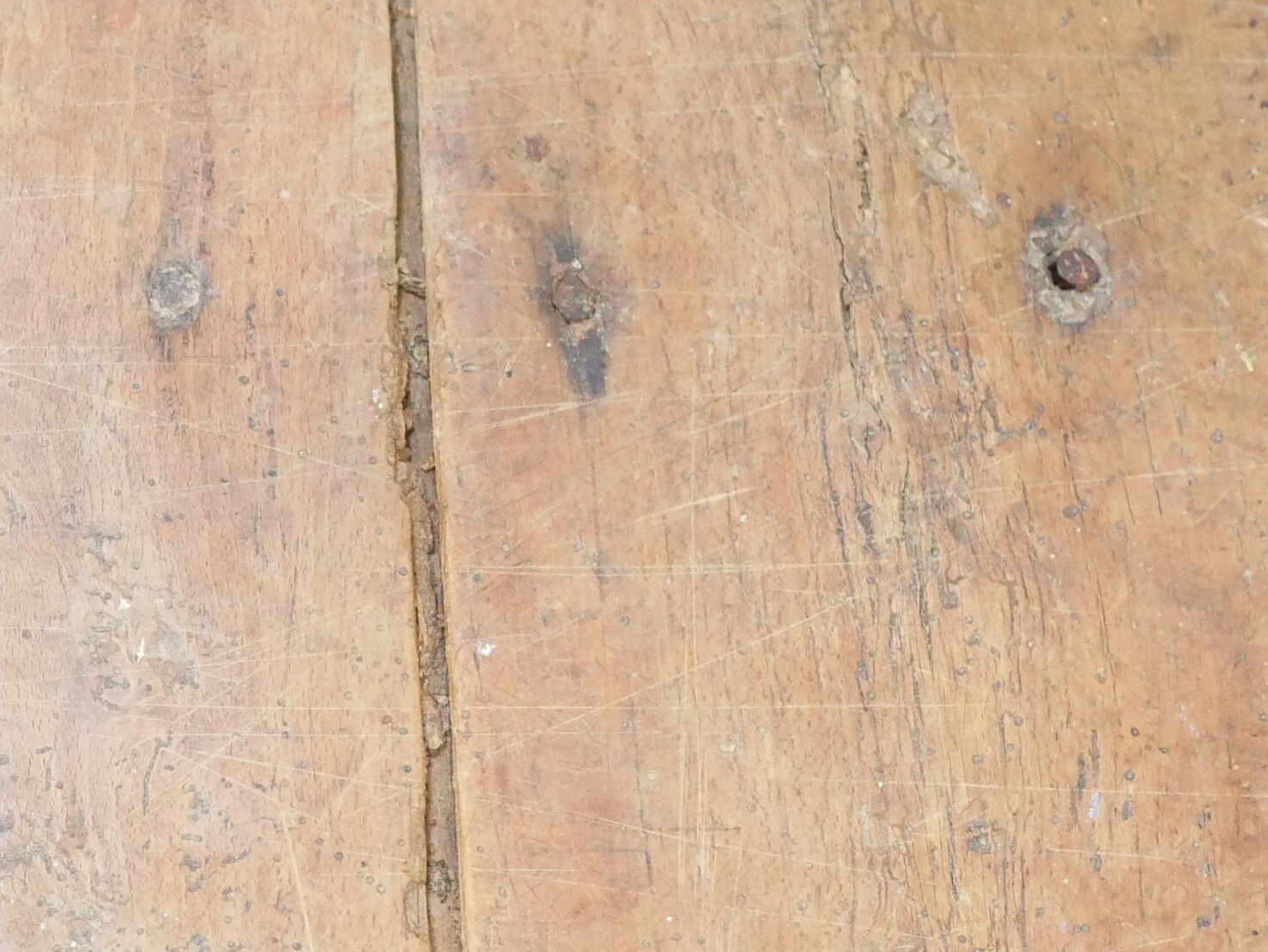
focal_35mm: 125
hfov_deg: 15.3
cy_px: 654
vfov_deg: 11.8
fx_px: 4581
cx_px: -153
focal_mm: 20
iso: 1250
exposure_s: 1/60
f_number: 1.7
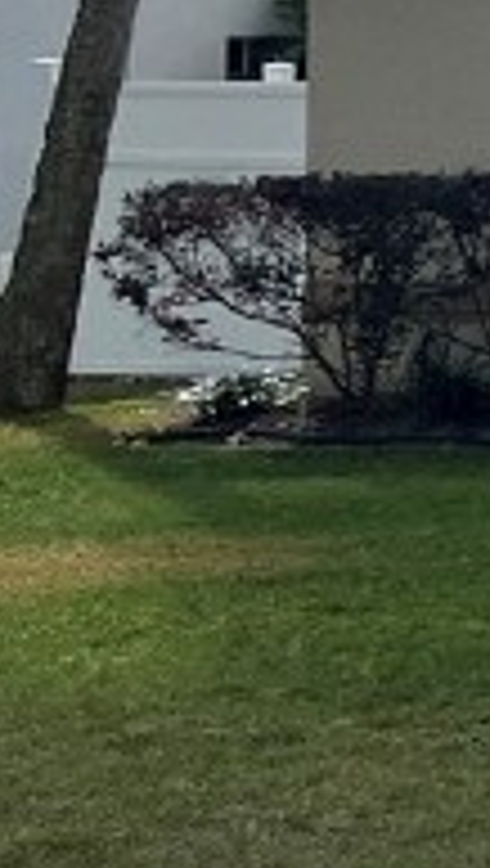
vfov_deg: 14.2
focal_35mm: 150
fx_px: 3454
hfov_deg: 6.1
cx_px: 2230
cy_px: 67
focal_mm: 5.7
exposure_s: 1/8000
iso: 50
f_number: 1.5
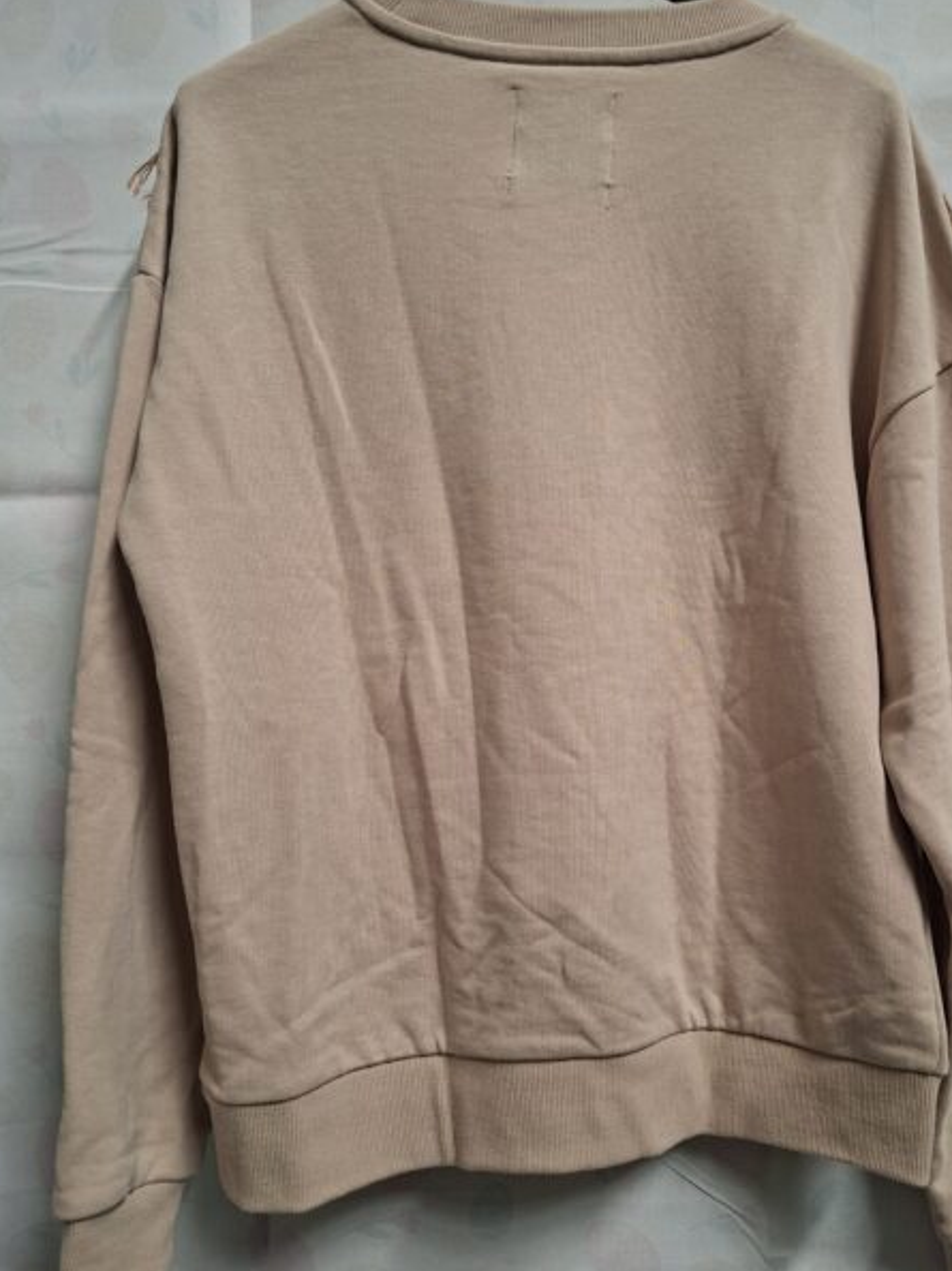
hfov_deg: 45.2
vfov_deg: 58.4
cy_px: 638
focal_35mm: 31
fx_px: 1138
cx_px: 567
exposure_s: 1/60
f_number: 1.8
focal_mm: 5.54
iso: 160
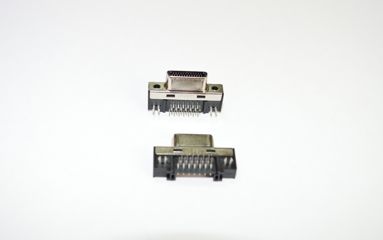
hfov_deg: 43.5
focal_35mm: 46
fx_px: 480
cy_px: 118
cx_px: 191
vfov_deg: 28.0
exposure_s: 1/60
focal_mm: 30
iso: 800
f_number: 4.8
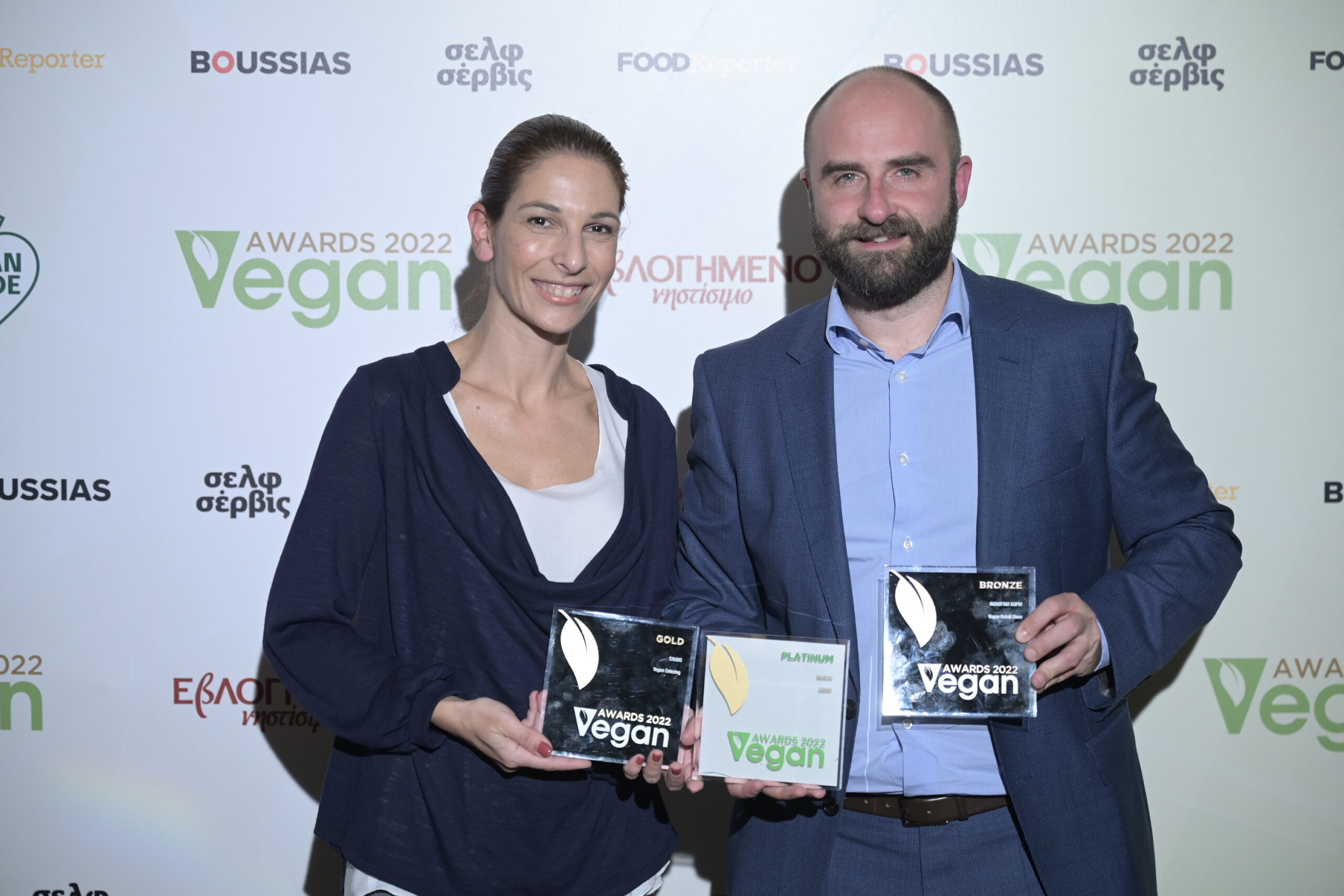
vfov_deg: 19.5
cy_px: 448
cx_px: 672
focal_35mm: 70
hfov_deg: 28.8
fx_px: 2613
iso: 500
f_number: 2.8
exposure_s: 1/125
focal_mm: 70
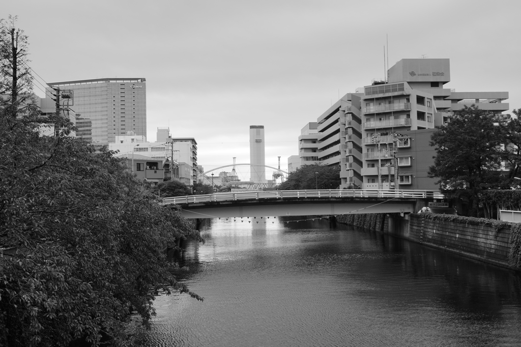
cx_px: 260
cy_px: 174
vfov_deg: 31.9
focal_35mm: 42
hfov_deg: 46.4
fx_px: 608
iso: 100
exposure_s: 1/80
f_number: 7.1
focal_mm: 28
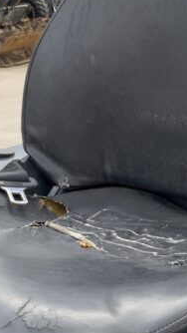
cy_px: 180
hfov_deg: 12.5
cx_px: 134
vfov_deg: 22.0
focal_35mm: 97
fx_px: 855
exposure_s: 1/122
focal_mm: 3
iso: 20
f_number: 1.8
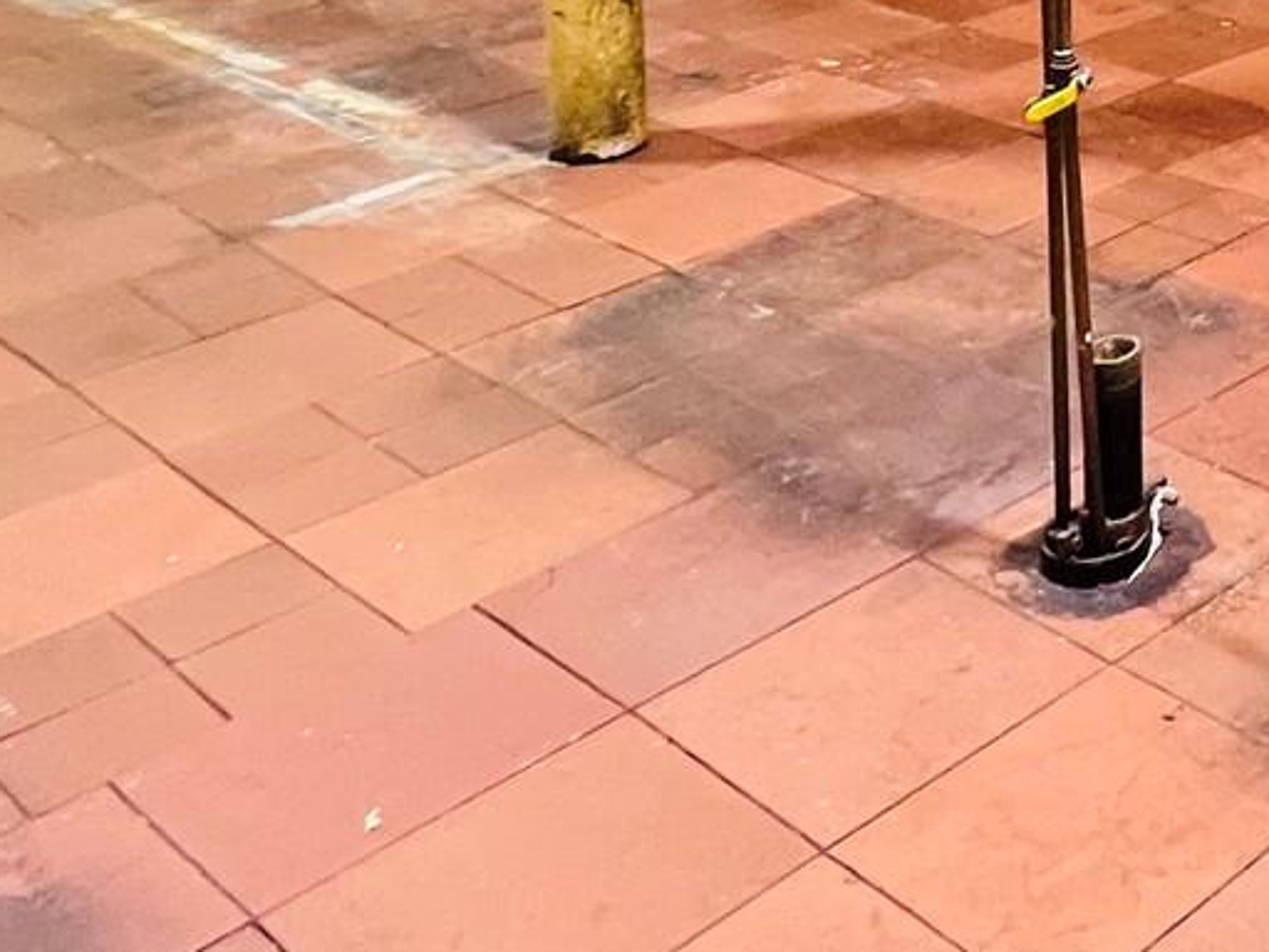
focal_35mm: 52
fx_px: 1906
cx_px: 1653
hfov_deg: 29.5
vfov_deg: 22.6
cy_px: -498
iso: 250
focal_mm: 1.57
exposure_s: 1/60
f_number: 1.8
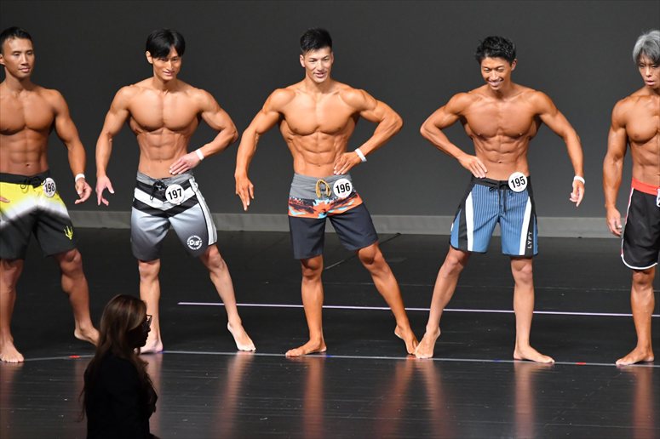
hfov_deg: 6.9
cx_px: 330
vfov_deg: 4.6
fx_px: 5497
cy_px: 220
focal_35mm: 300
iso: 5000
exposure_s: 1/400
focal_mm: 200
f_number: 5.6
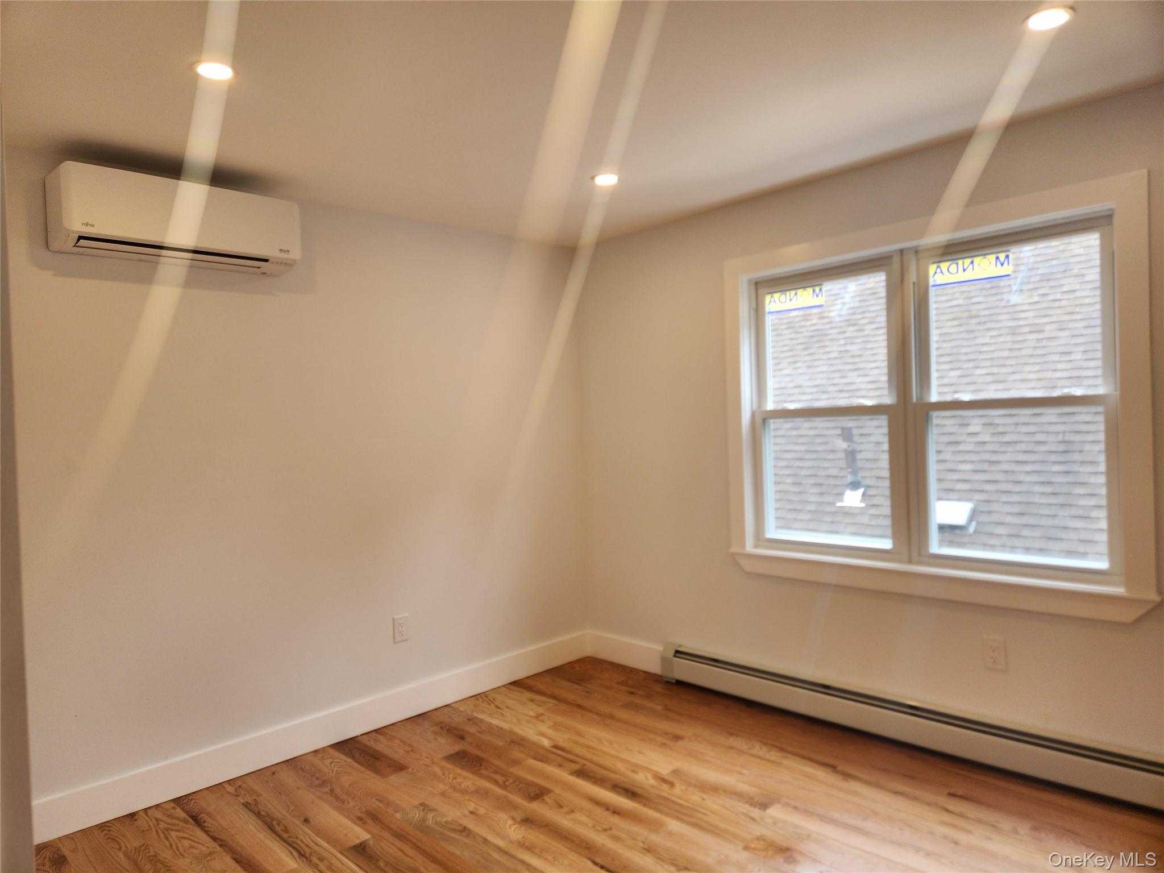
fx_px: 773
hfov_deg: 73.9
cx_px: 582
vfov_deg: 58.9
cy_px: 436
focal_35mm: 23
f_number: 1.8
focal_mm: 5.4
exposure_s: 1/120
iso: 50
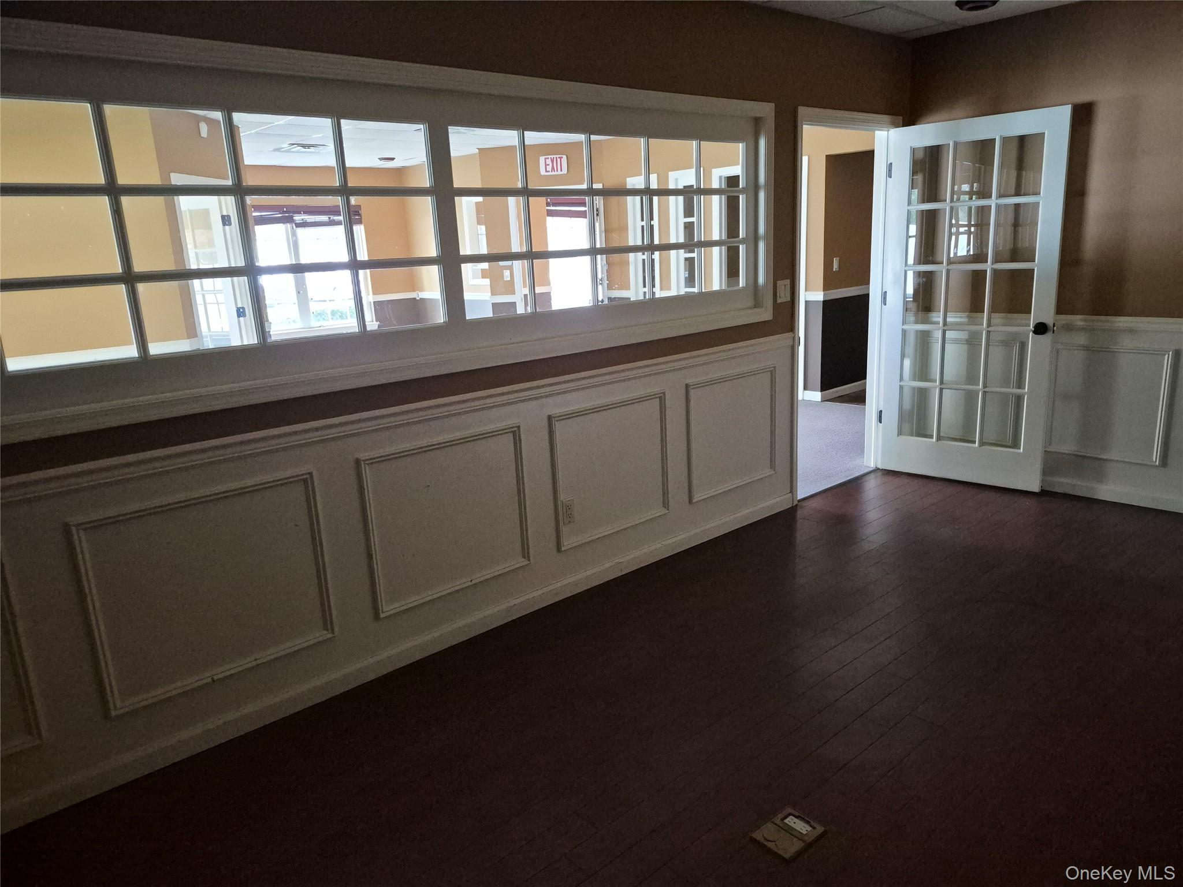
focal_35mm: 23
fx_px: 786
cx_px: 592
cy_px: 444
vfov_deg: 58.9
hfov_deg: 73.9
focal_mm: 5.4
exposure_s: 1/120
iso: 2000
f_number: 1.8
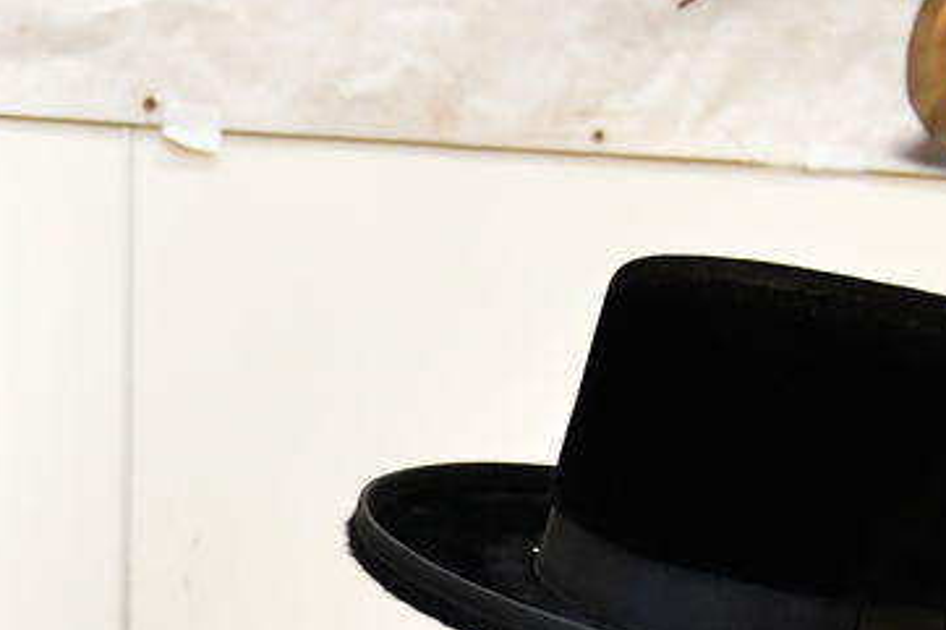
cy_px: 691
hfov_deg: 16.4
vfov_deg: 11.6
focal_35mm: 116
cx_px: -366
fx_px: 3047
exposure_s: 1/100
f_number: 5.6
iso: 3200
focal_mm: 30
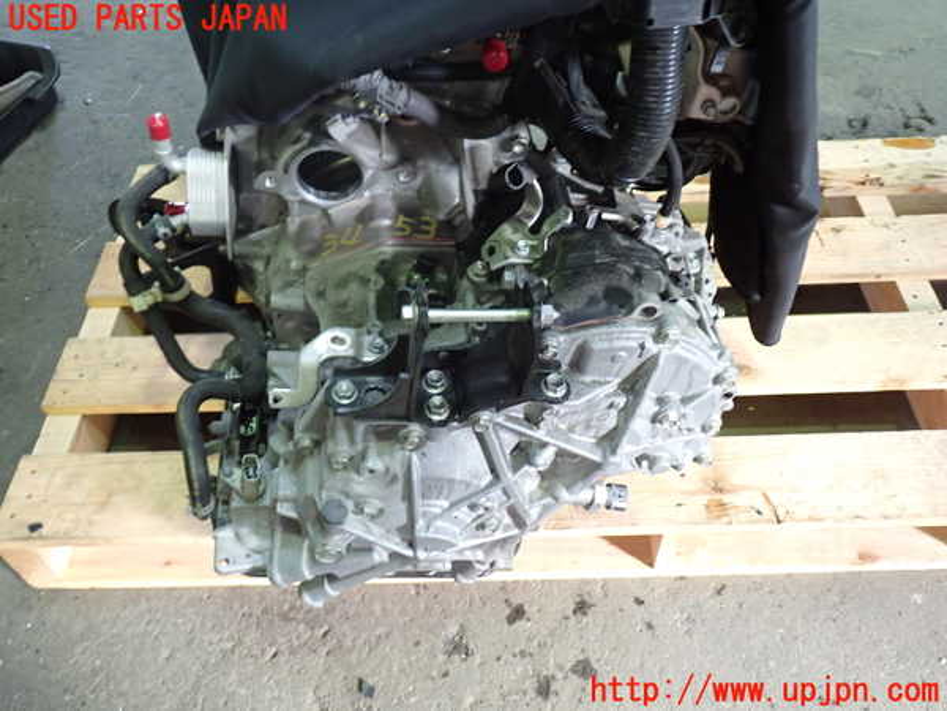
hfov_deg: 60.0
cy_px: 356
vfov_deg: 46.8
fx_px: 821
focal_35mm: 30
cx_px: 474
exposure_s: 1/30
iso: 320
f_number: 2.3
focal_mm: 5.4
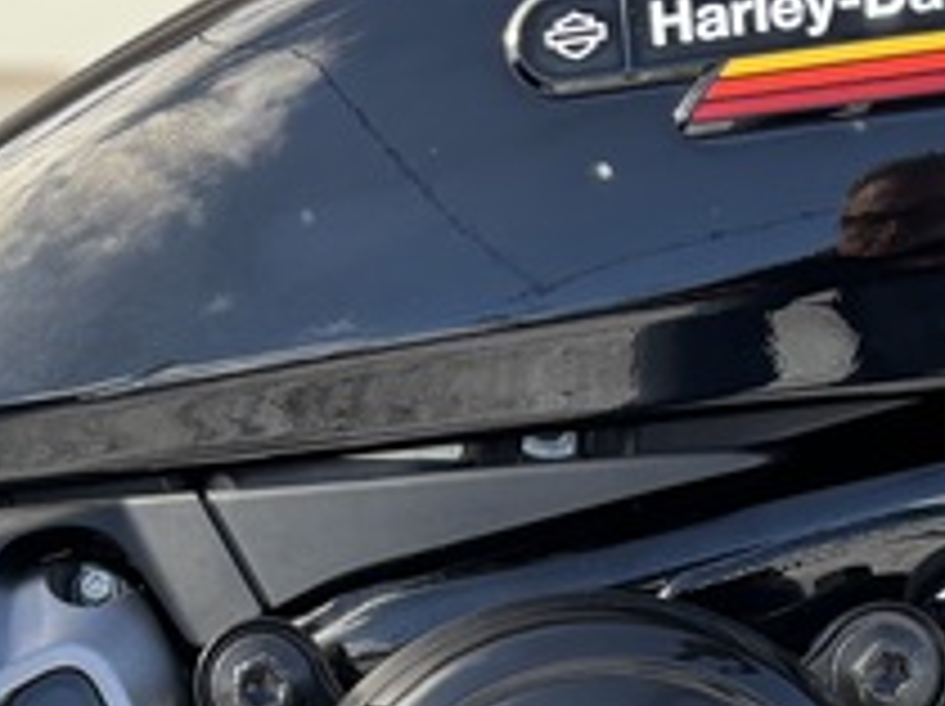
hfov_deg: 15.5
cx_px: 261
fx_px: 3463
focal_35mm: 127
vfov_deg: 10.8
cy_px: 1336
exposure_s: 1/486
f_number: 1.6
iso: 50
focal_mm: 5.96
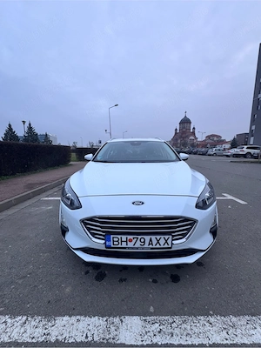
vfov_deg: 102.1
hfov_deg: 85.7
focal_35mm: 14
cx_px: 130
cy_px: 174
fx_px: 141
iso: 50
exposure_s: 1/99
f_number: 2.2
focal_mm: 2.22
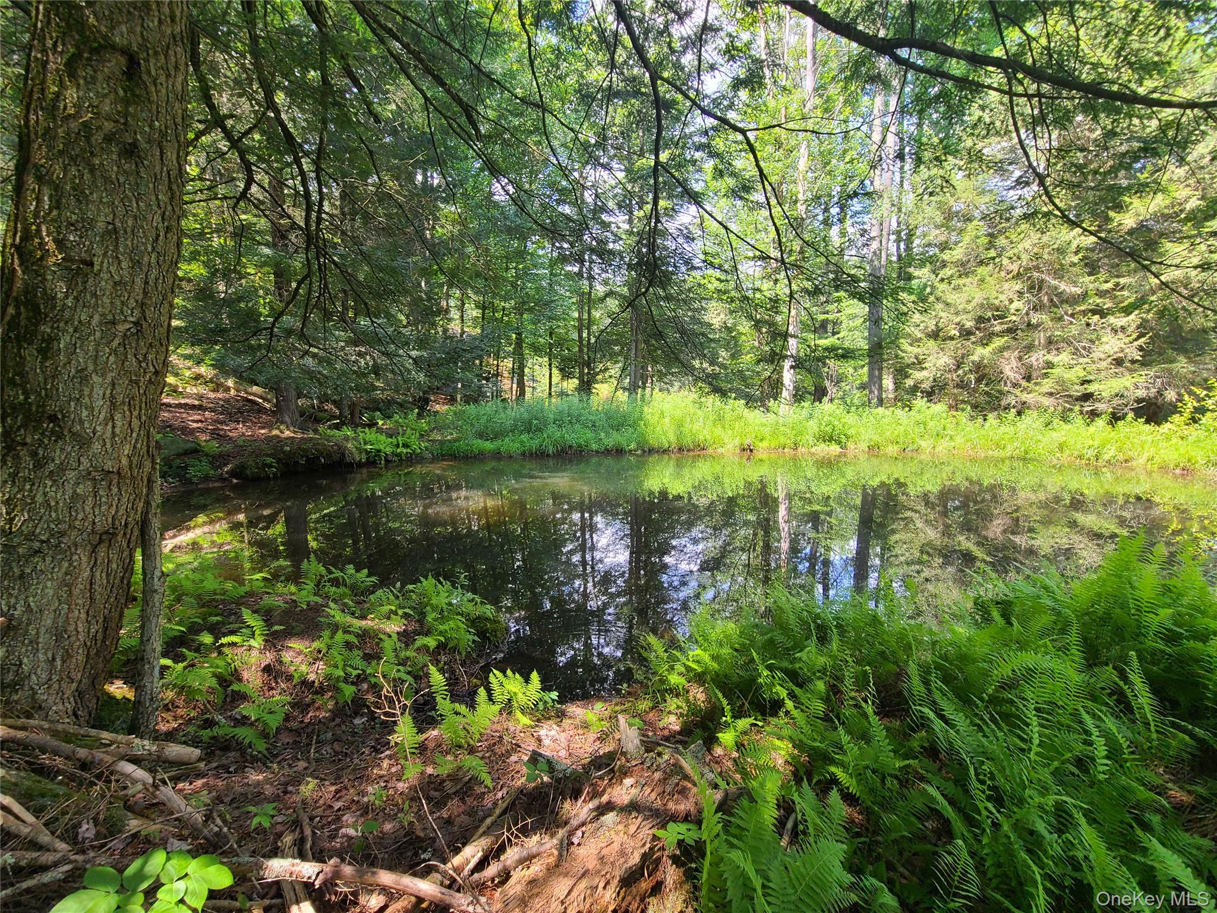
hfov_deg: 106.2
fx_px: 457
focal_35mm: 13
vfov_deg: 89.9
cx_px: 608
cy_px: 456
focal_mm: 2.2
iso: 50
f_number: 2.2
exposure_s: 1/123
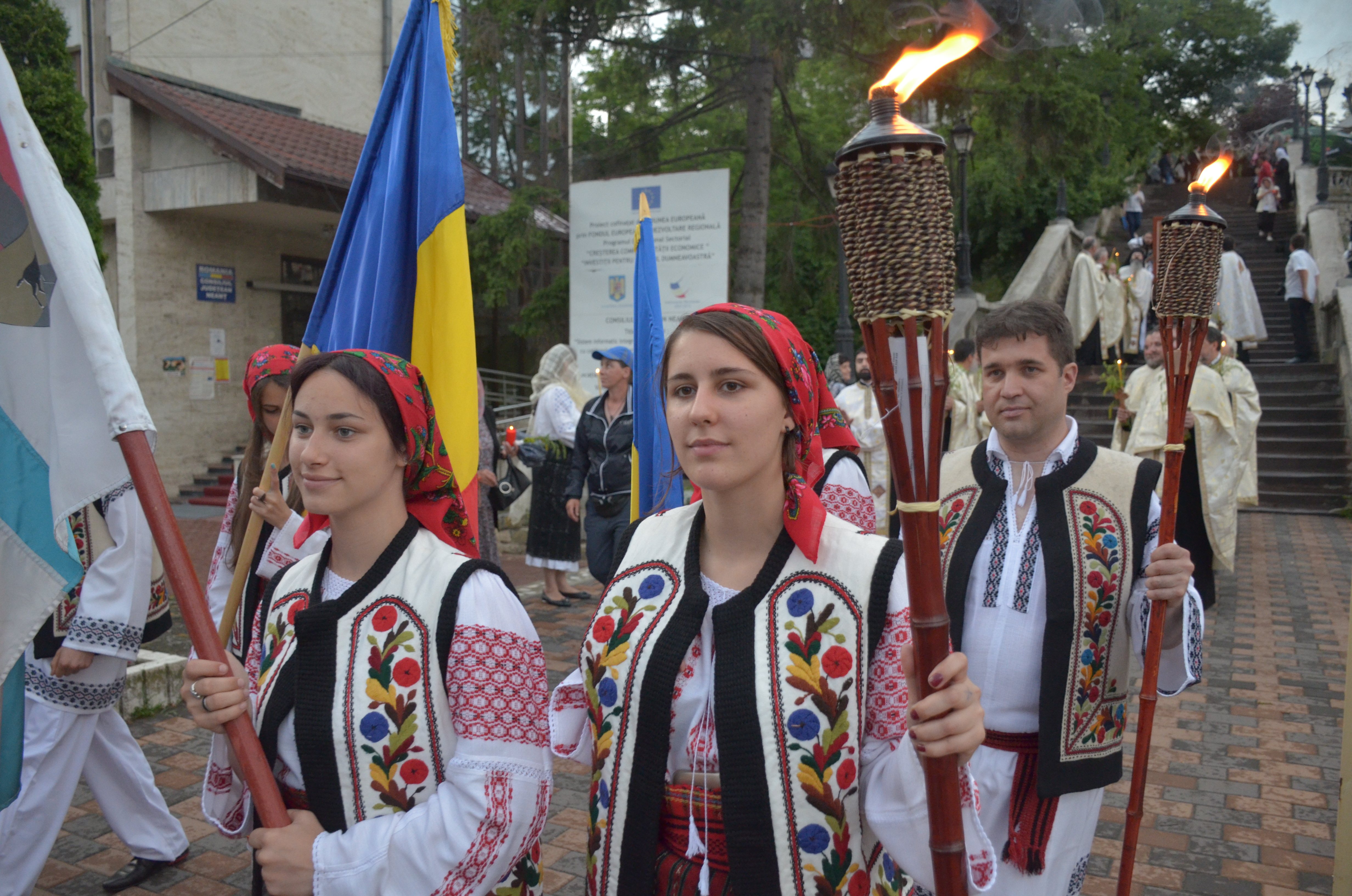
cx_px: 676
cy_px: 448
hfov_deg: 62.0
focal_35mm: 30
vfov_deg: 43.4
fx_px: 1124
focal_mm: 20
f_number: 4
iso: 1600
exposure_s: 1/320
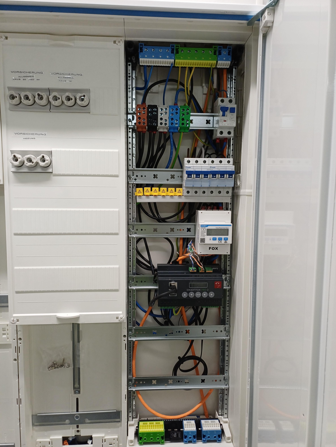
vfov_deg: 69.4
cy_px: 224
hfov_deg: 54.9
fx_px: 324
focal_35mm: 25
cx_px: 168
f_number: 1.8
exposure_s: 1/50
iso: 80
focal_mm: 4.65
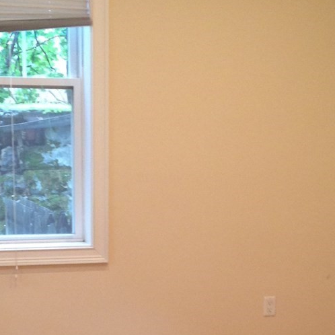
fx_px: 985
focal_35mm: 90
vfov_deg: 18.9
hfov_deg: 19.3
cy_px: 309
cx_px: 125
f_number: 2.4
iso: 100
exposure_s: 1/20
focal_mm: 4.12
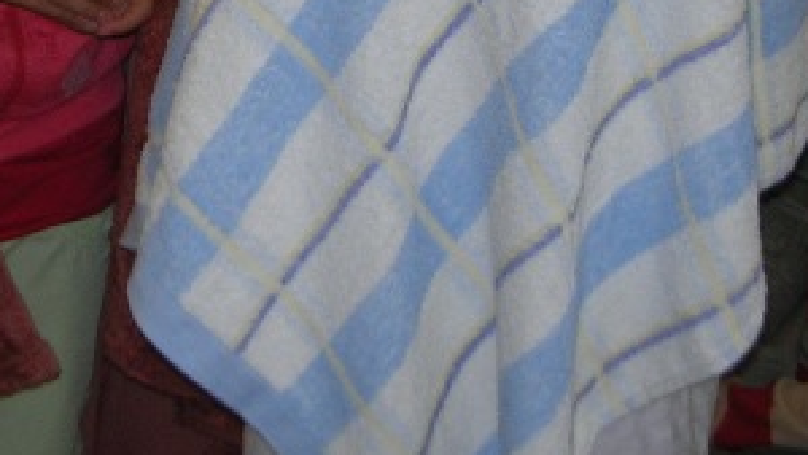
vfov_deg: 9.3
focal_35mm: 125
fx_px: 2679
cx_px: 144
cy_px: -342
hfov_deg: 17.0
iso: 64
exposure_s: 1/60.1
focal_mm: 7.8
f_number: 2.8
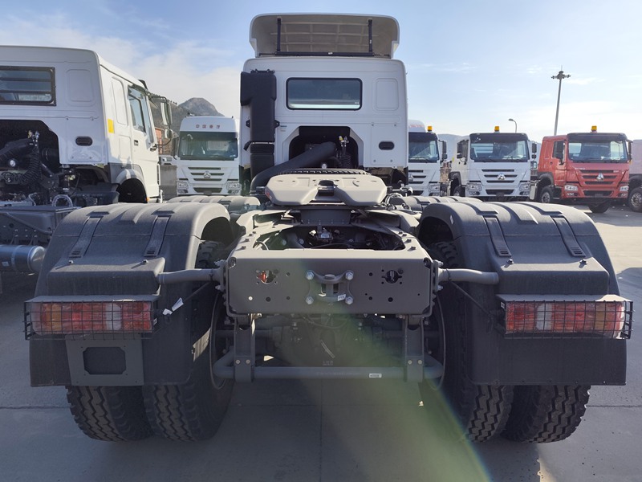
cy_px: 241
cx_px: 321
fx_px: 427
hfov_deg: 73.9
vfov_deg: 58.9
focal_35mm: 23
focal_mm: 6.14
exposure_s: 1/1421
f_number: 1.65
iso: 50
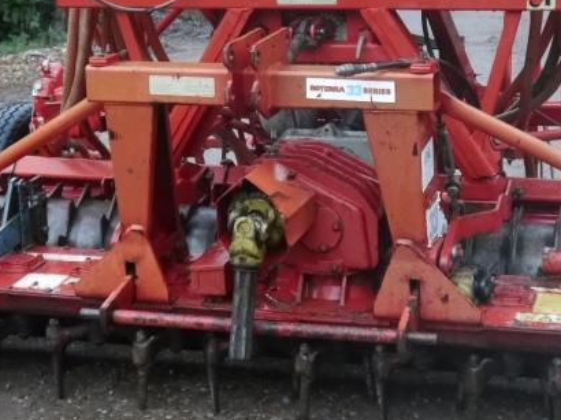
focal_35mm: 85
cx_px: 334
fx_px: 1377
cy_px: 23
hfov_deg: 23.0
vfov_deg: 17.0
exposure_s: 1/40
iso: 1600
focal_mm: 17
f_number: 4
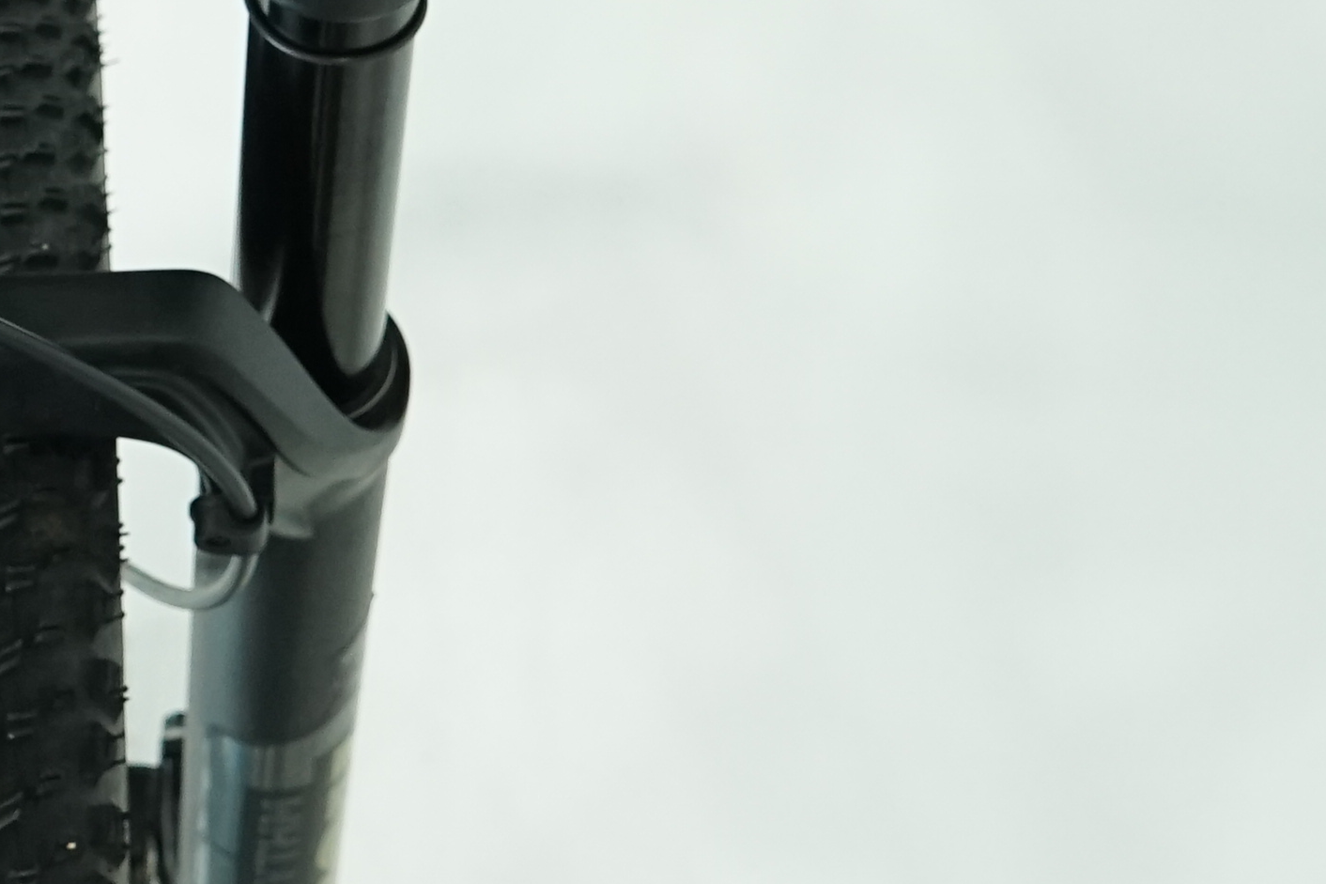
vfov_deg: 11.4
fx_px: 4382
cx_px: -18
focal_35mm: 119
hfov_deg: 16.8
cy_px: -46
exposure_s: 1/200
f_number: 5.6
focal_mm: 28
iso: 1600
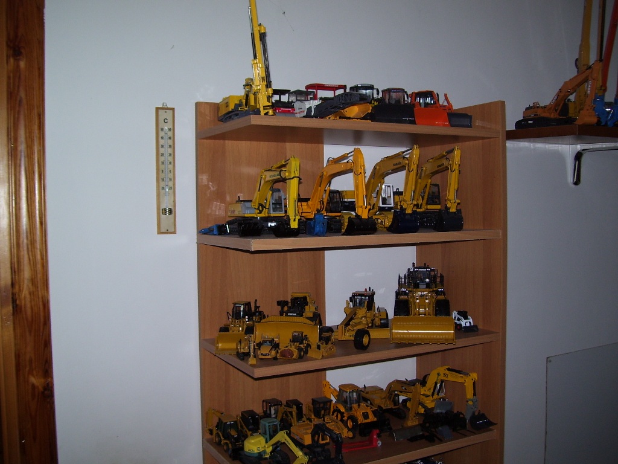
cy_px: 232
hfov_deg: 51.4
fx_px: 643
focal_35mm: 36
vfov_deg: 39.7
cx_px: 309
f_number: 2.7
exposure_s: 1/60
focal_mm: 6
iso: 80
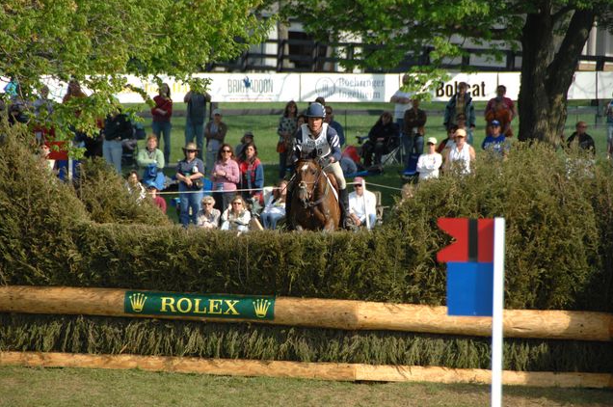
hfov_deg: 6.8
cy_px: 203
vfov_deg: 4.5
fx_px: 5135
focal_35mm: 302
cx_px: 306
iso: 500
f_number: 6
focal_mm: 200
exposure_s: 1/1000
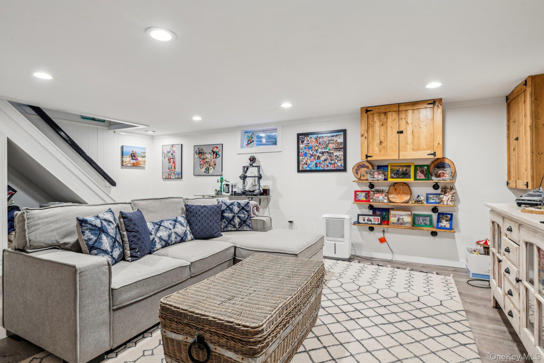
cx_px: 272
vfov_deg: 67.4
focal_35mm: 18
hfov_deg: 90.0
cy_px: 182
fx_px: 272
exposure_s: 1/6
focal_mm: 18
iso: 400
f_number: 8
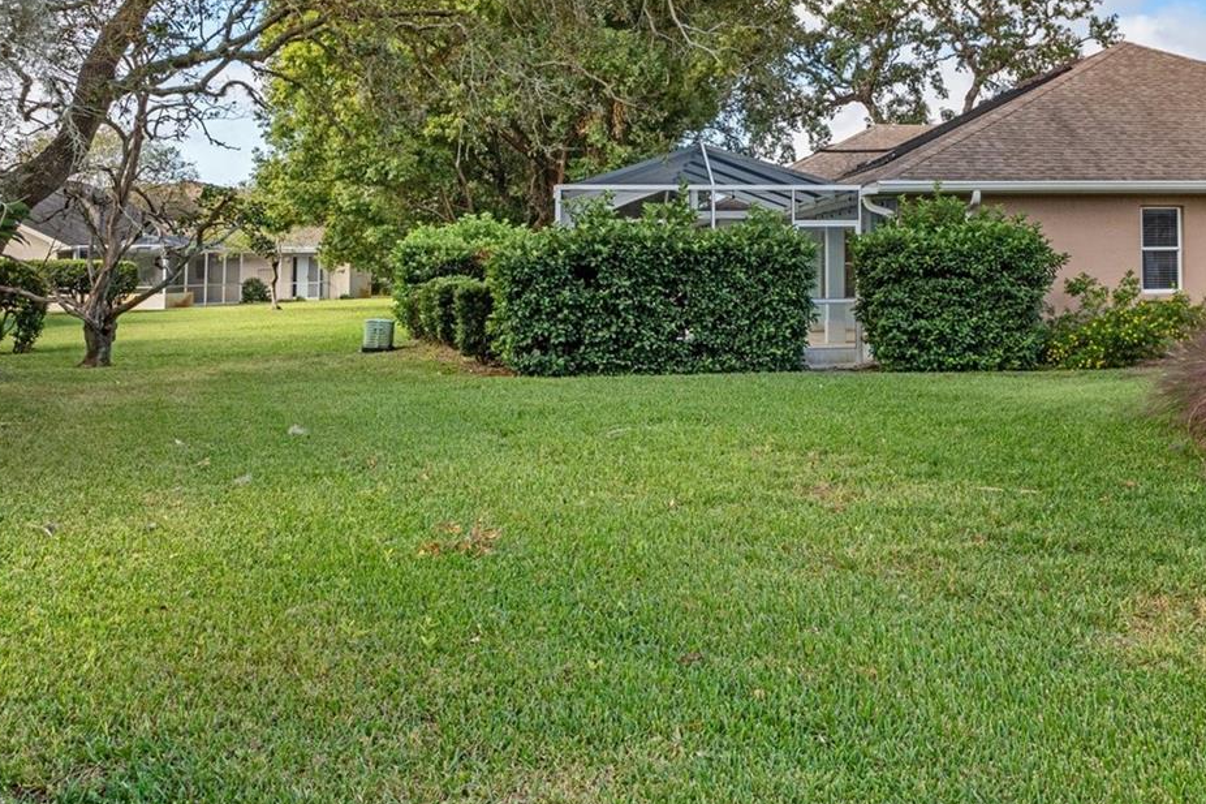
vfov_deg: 33.9
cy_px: 242
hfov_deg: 48.4
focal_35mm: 39
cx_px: 856
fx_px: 1302
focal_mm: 15
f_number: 8
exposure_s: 1/160
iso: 320
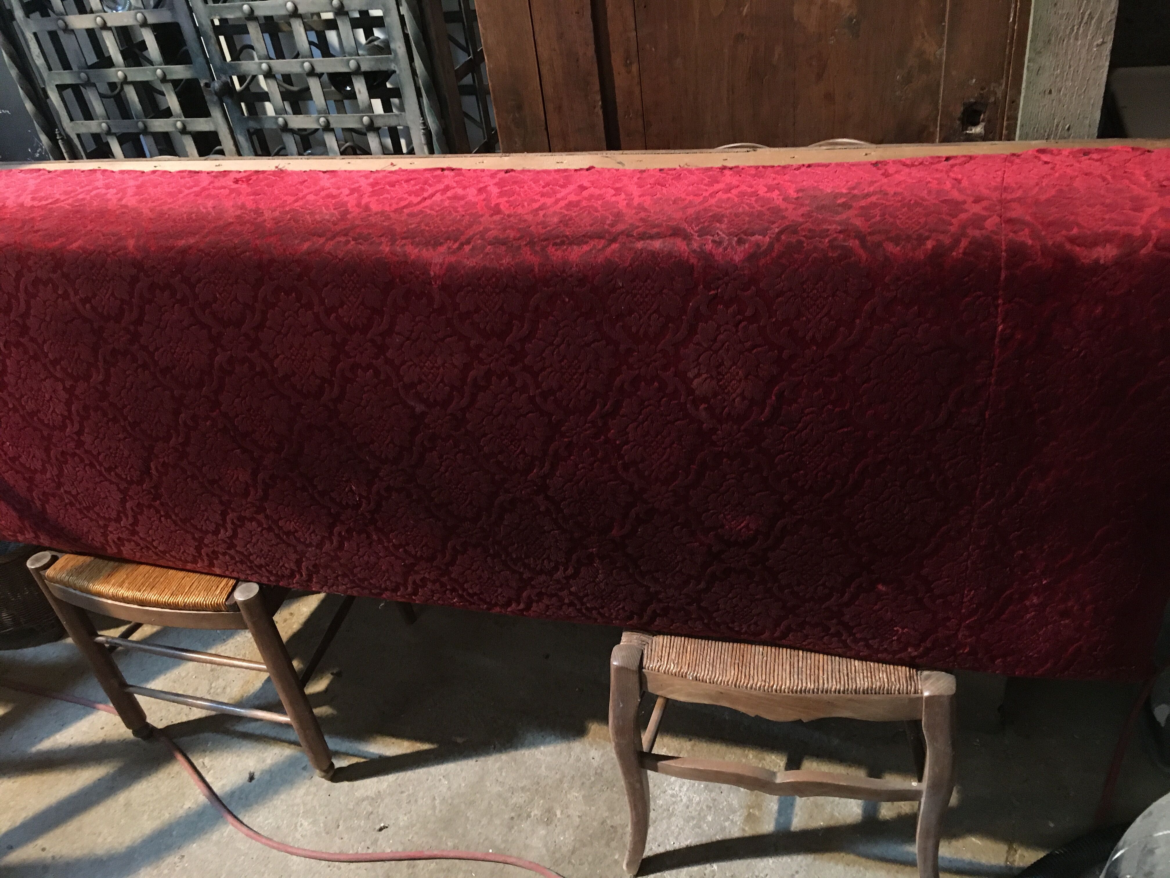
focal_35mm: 29
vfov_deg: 48.2
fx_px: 980
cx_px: 585
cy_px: 439
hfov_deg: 61.7
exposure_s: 1/17
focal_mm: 4.15
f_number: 2.2
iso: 400
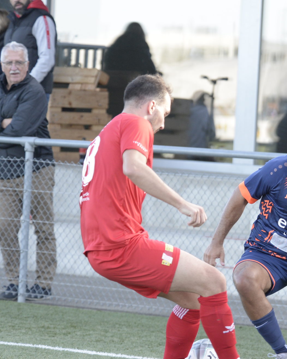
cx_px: 293
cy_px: 205
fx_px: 3494
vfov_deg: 5.9
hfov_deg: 4.7
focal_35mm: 329
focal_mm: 180
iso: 1800
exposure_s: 1/640
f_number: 5
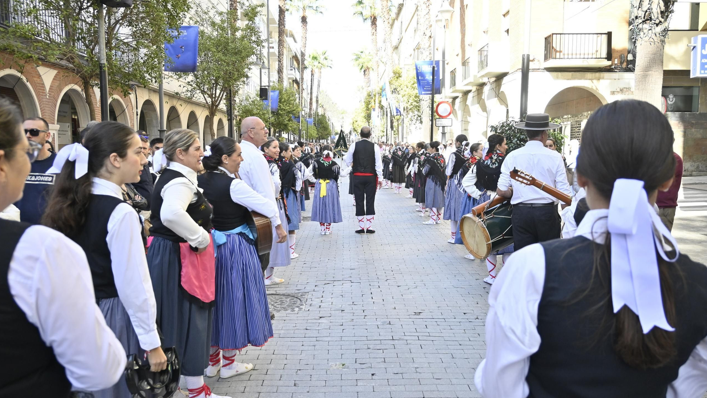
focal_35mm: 34
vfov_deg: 35.1
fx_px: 629
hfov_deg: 58.7
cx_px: 352
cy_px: 214
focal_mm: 21
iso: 320
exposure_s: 1/320
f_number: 4.5
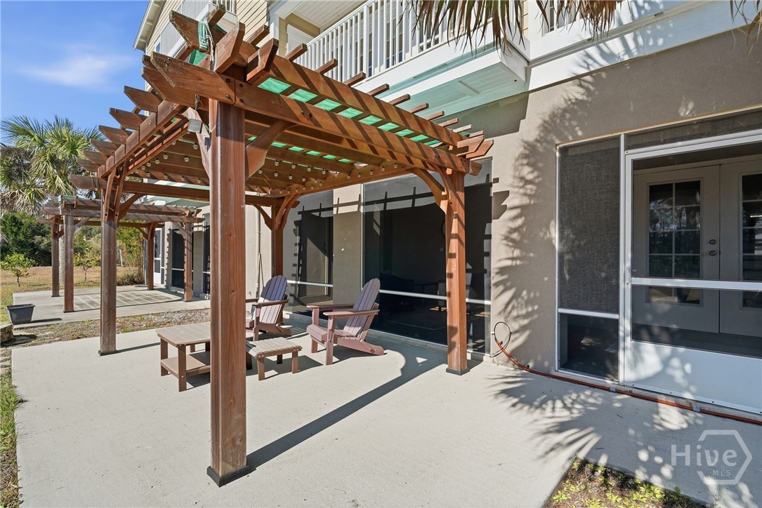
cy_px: 254
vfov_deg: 73.8
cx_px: 381
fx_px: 339
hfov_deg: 96.7
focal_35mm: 16
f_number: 9
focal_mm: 16
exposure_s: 1/2500
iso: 320
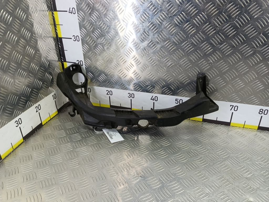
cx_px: 134
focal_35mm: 23
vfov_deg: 58.9
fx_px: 179
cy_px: 101
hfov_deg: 73.9
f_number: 1.6
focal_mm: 4.11
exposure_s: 1/50
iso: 136
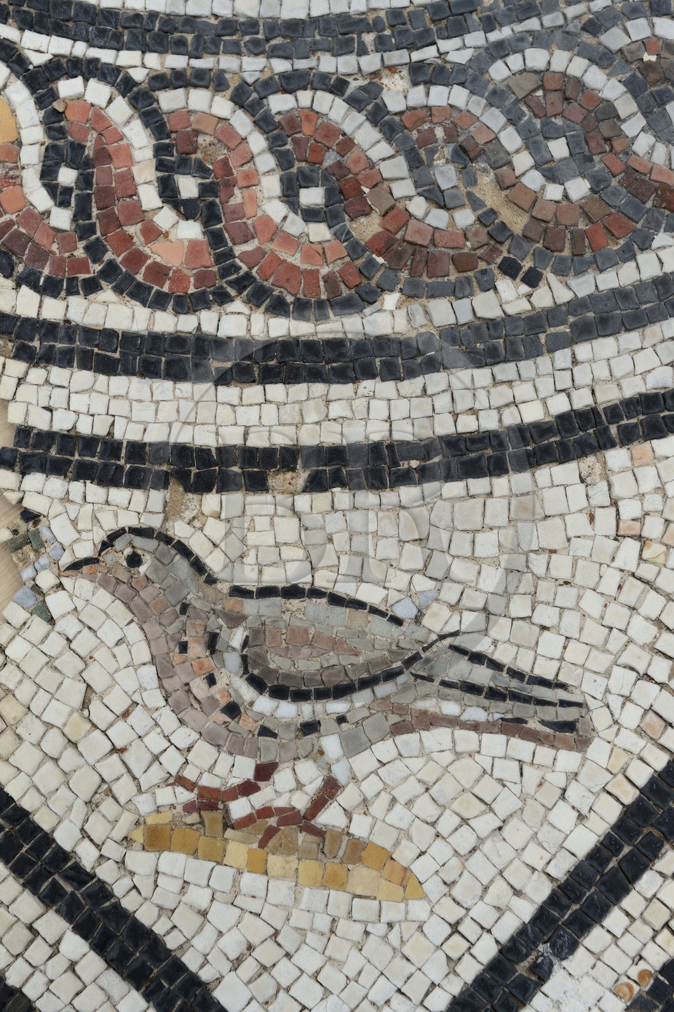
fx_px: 1968
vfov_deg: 28.9
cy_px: 506
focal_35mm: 70
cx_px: 337
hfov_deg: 19.4
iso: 800
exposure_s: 1/100
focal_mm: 70
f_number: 9
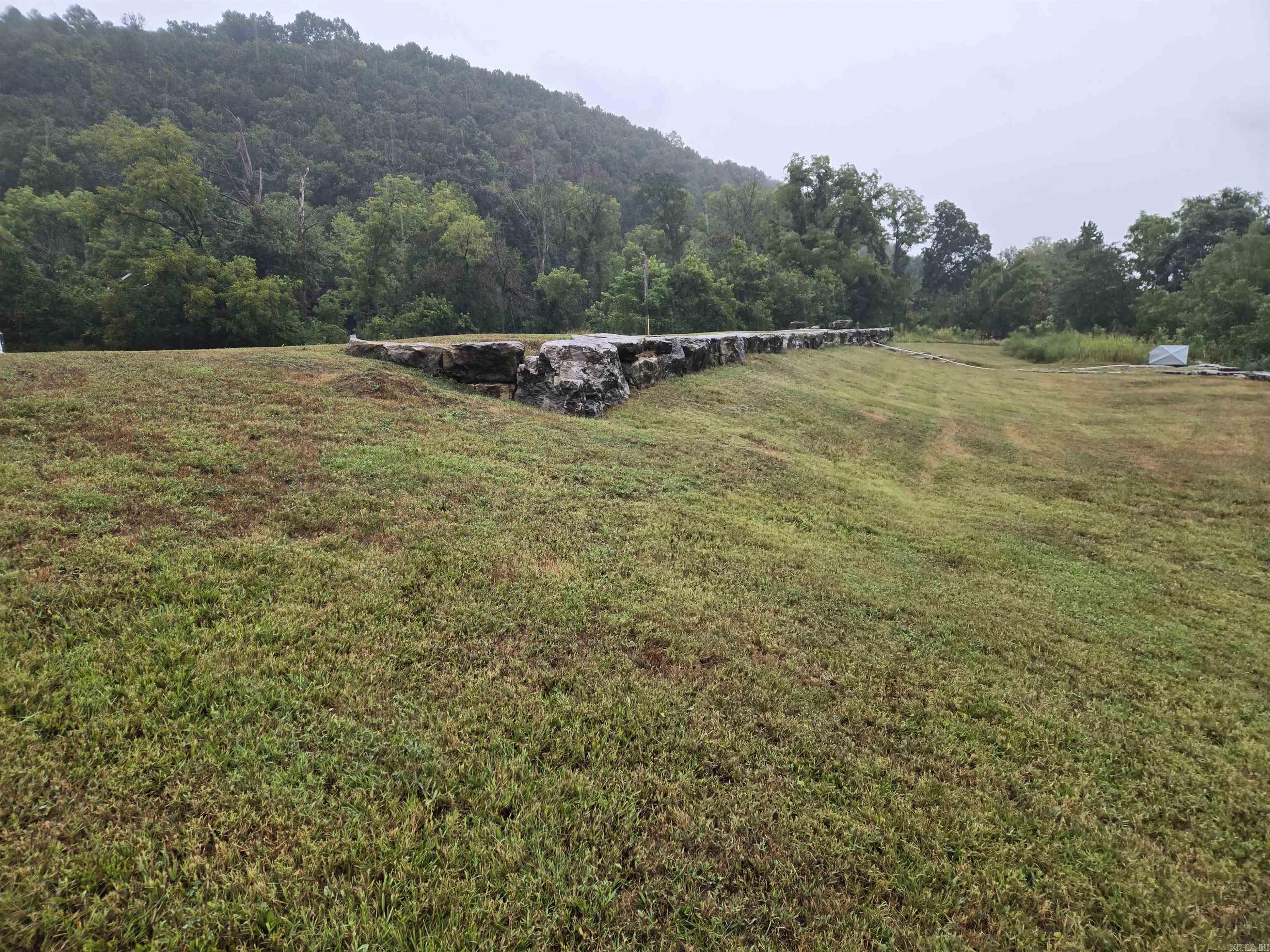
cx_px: 635
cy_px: 476
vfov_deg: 58.9
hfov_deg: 73.9
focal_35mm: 23
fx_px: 844
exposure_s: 1/180
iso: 32
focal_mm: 5.4
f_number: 1.8
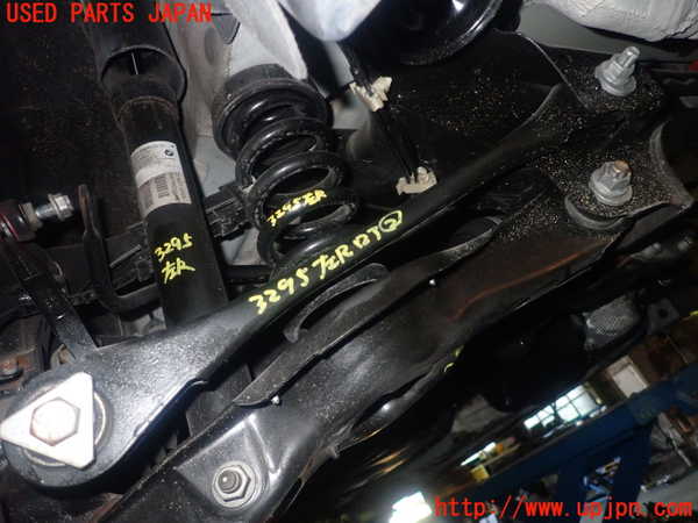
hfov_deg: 69.4
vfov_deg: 54.9
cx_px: 349
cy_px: 262
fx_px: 504
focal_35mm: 25
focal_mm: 4.5
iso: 800
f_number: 5.6
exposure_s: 1/30
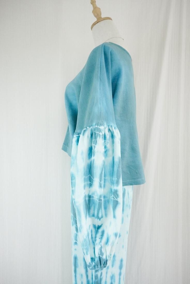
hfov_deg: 43.7
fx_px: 237
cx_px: 95
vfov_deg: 61.9
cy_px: 142
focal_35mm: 30
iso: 5000
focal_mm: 20
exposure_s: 1/500
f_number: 6.3
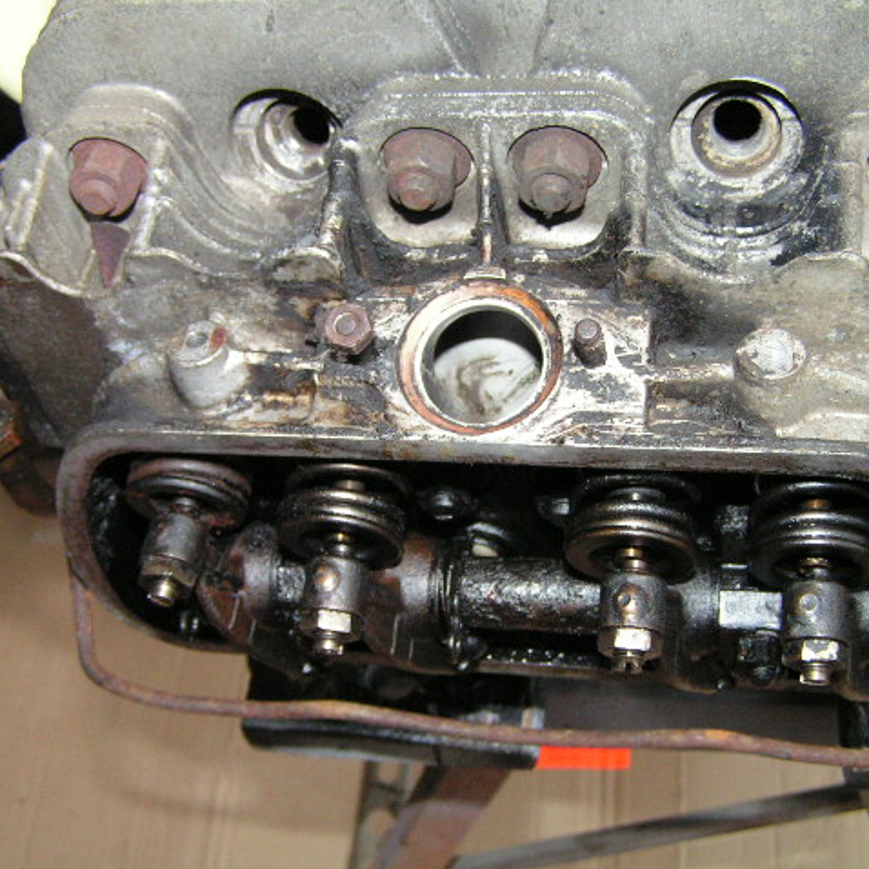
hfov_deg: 37.5
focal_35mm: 45
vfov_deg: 37.6
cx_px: 493
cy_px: 434
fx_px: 1278
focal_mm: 6.3
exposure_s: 1/250
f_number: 2.8
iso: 200
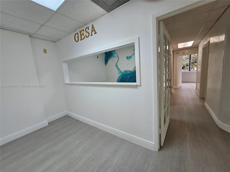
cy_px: 86
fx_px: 86
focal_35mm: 13
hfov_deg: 106.2
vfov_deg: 89.9
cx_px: 115
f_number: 2.2
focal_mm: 1.7
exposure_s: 1/60
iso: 80
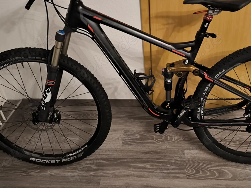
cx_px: 146
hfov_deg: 52.4
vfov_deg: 40.3
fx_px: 254
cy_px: 65
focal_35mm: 35
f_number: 1.9
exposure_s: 1/20
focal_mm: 6.92
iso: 1600
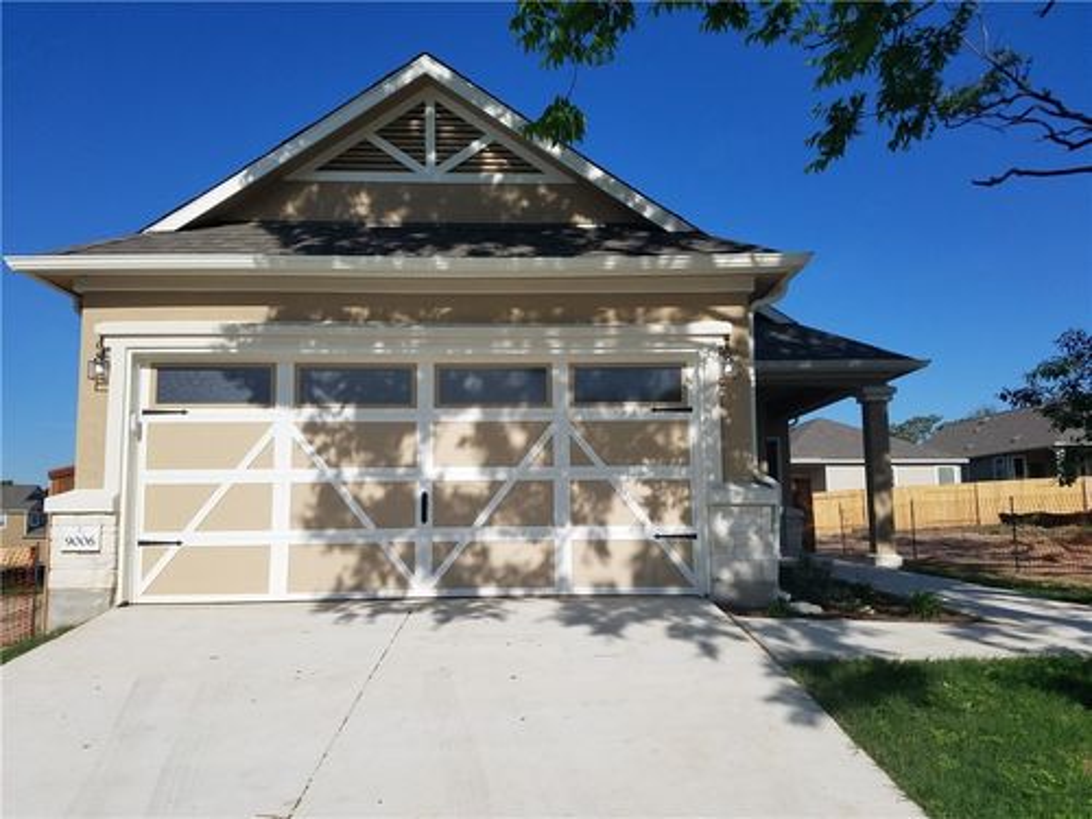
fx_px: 820
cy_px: 410
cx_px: 546
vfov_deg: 53.1
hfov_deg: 67.3
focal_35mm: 26
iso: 50
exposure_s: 1/4816
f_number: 1.7
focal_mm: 4.2
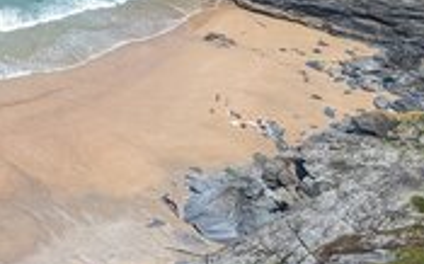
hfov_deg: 30.5
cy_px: -103
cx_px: -131
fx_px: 600
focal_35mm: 52
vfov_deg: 21.7
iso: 50
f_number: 2.2
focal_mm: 2.35
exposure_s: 1/1520
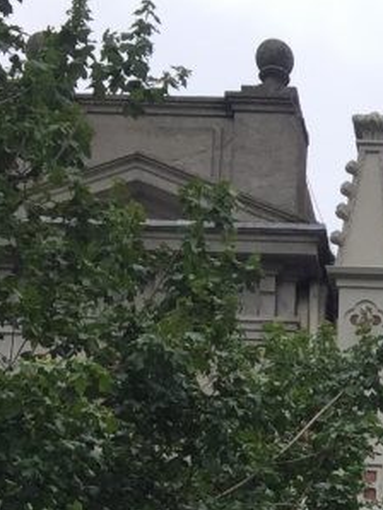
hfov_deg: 10.0
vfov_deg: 12.6
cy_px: 981
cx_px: 723
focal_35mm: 140
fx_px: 2062
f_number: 2.2
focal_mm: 4.15
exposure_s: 1/879
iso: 32
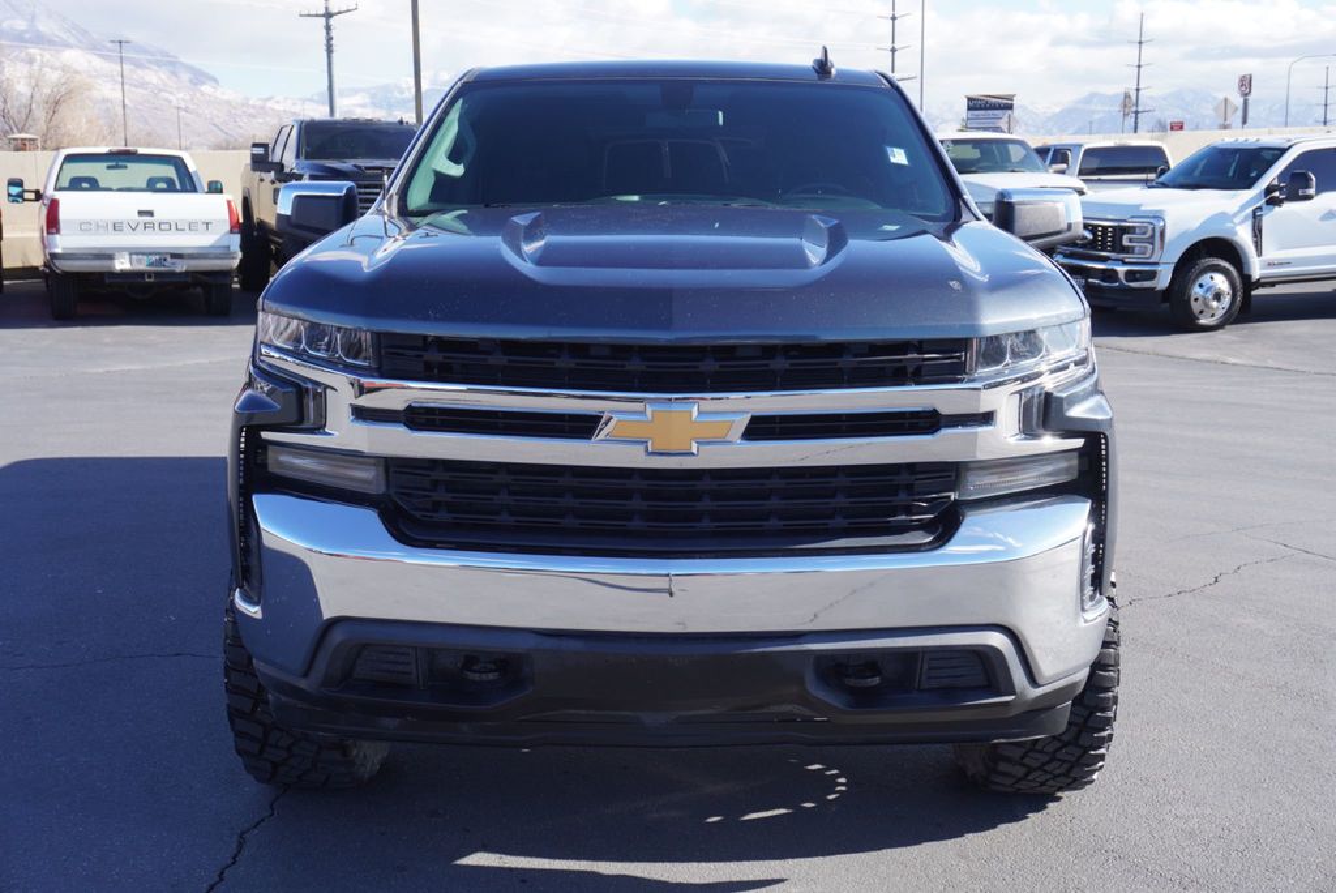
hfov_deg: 49.5
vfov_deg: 34.3
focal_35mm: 39
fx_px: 1448
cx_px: 668
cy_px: 446
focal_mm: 26
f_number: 6.3
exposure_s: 1/160
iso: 100
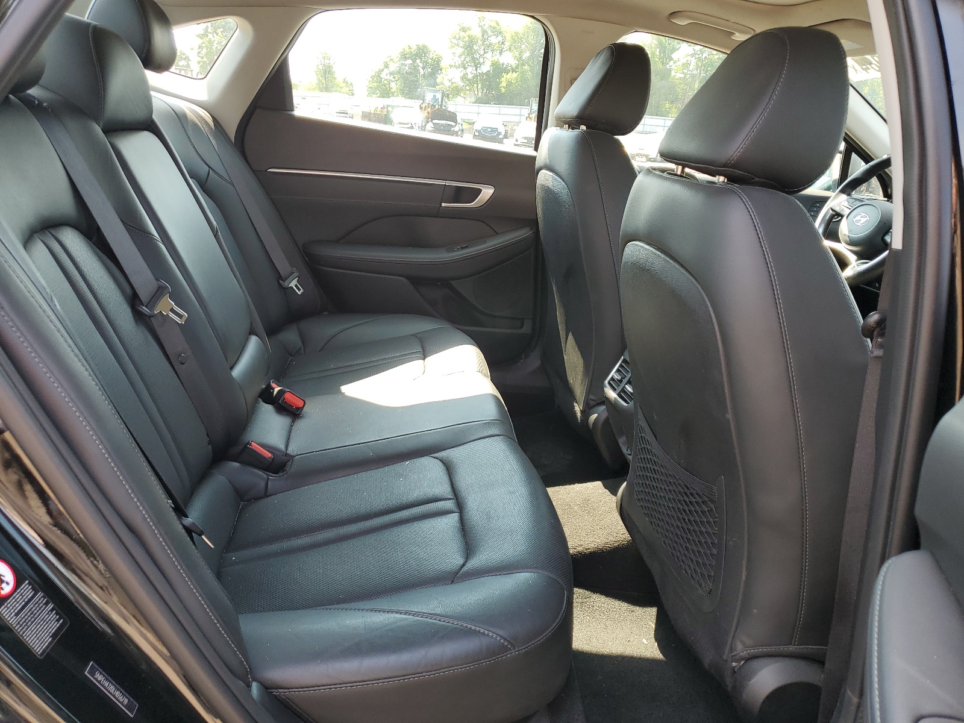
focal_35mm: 26
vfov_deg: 53.1
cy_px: 362
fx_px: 724
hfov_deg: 67.3
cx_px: 482
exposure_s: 1/192
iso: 50
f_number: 1.5
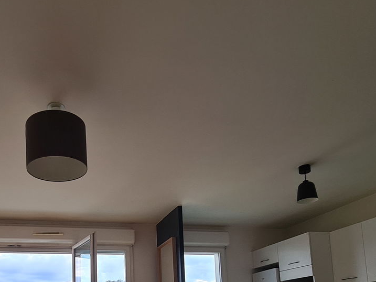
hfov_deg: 59.2
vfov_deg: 42.2
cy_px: 277
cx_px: 105
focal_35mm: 29
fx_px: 315
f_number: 2.2
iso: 50
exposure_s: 1/105
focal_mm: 2.2
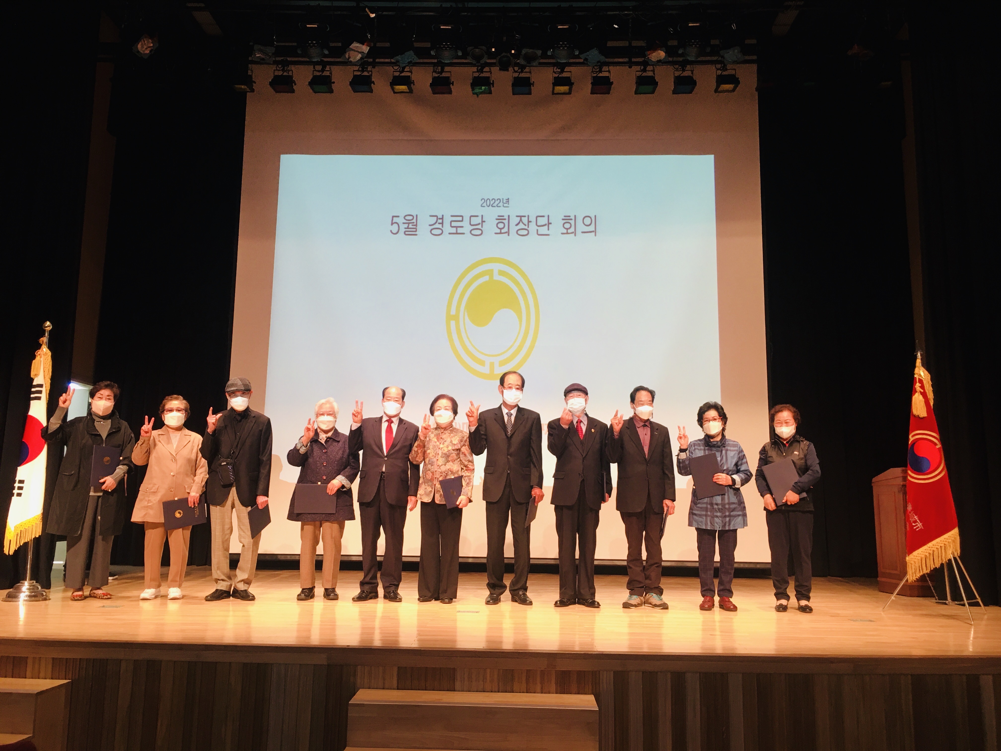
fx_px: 839
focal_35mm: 29
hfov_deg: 61.7
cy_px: 376
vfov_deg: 48.2
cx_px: 500
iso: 32
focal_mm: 4.15
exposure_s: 1/15
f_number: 2.2
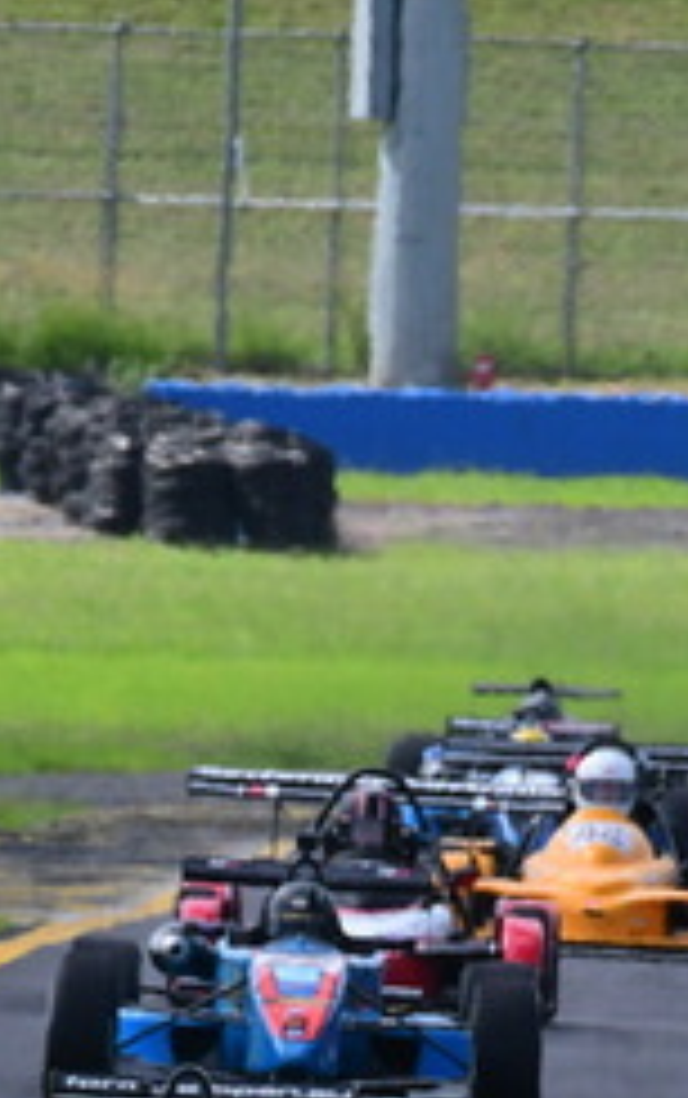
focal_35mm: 2054
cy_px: 1044
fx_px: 61476
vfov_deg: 1.0
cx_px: 279
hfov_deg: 0.6
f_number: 13
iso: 800
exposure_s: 1/640
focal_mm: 410
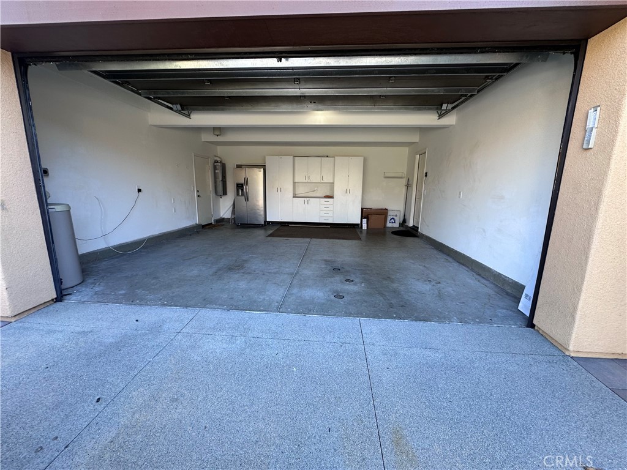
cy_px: 235
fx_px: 254
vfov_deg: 85.7
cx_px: 314
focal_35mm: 14
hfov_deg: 102.1
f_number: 2.2
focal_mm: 2.22
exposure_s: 1/120
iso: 64
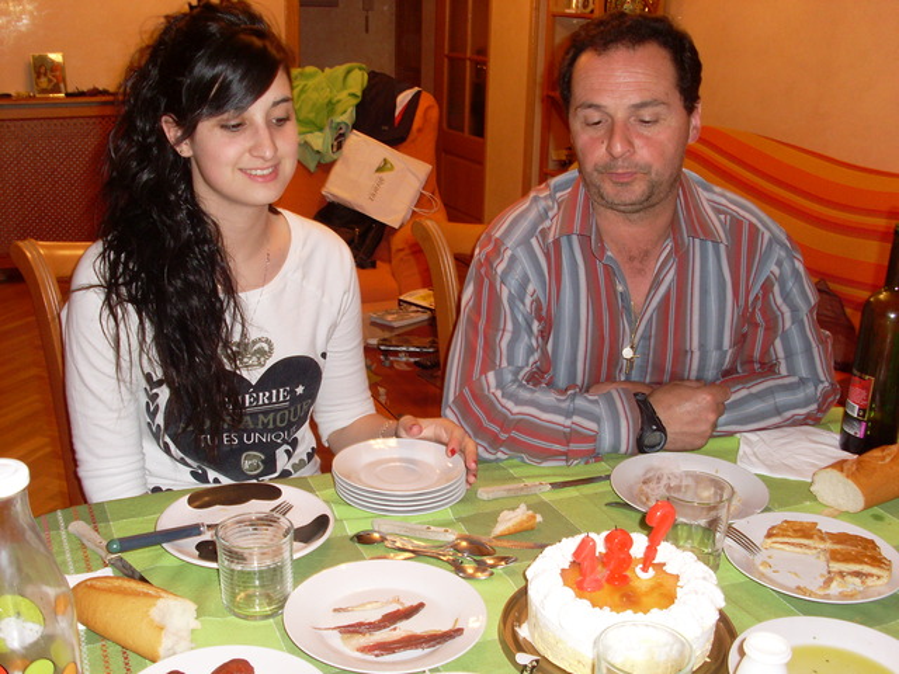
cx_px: 450
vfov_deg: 37.7
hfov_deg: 49.0
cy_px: 337
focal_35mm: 38
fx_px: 987
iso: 100
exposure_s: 1/45
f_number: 3
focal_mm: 6.3
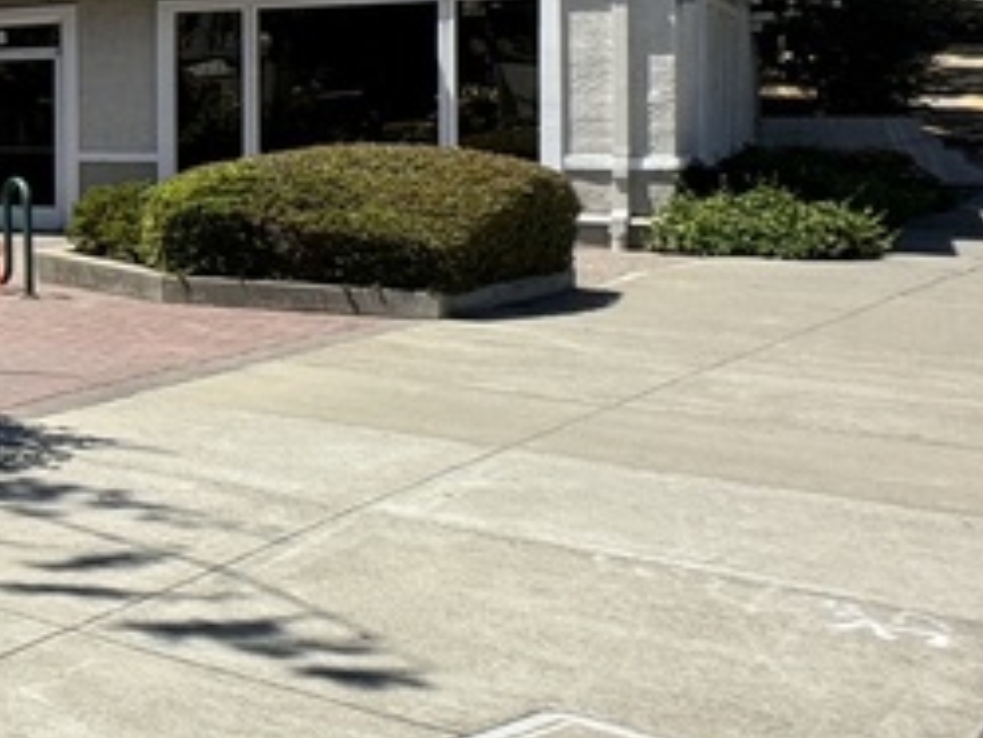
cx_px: -821
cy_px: 122
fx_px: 1534
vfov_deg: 26.4
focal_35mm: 54
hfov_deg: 21.5
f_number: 2.2
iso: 50
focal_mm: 2.22
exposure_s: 1/1178
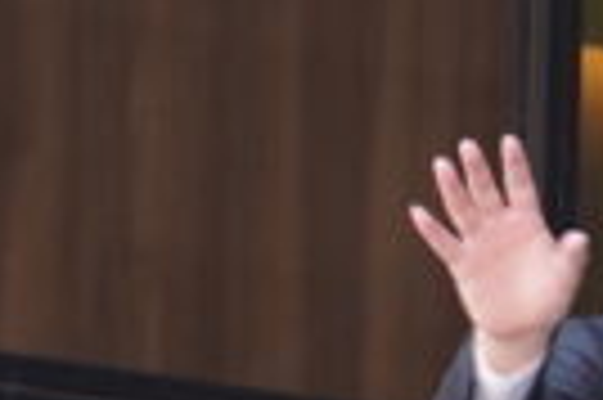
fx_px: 13601
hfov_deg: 2.5
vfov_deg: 1.7
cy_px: 530
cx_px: 1611
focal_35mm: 813
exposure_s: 1/80
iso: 400
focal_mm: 95
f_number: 5.6
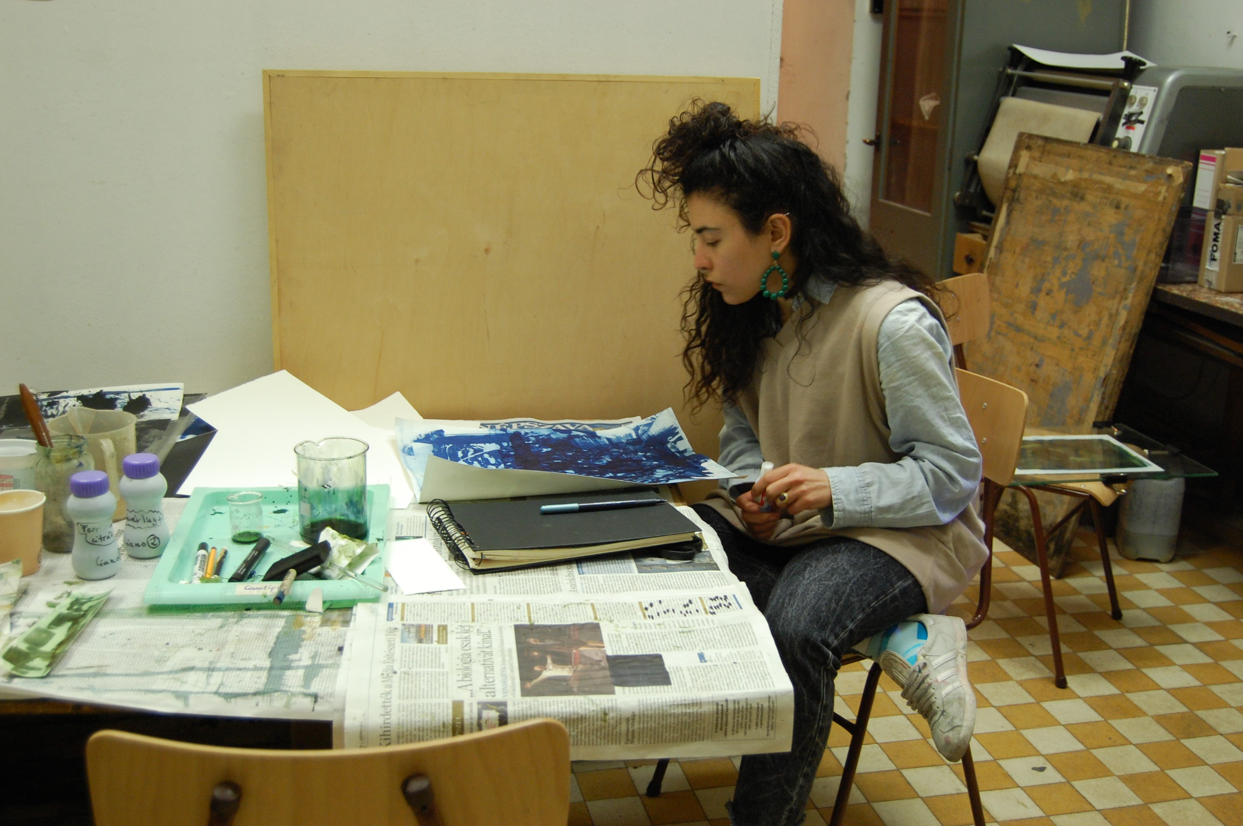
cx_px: 622
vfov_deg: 34.1
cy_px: 413
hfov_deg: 49.6
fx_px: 1345
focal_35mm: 39
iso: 800
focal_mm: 26
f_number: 4.2
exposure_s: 1/20
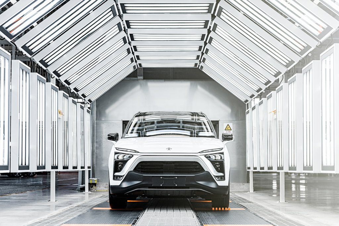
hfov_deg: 28.8
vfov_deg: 19.5
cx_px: 170
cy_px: 113
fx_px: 659
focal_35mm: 70
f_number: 4.5
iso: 160
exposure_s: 1/200
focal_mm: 70
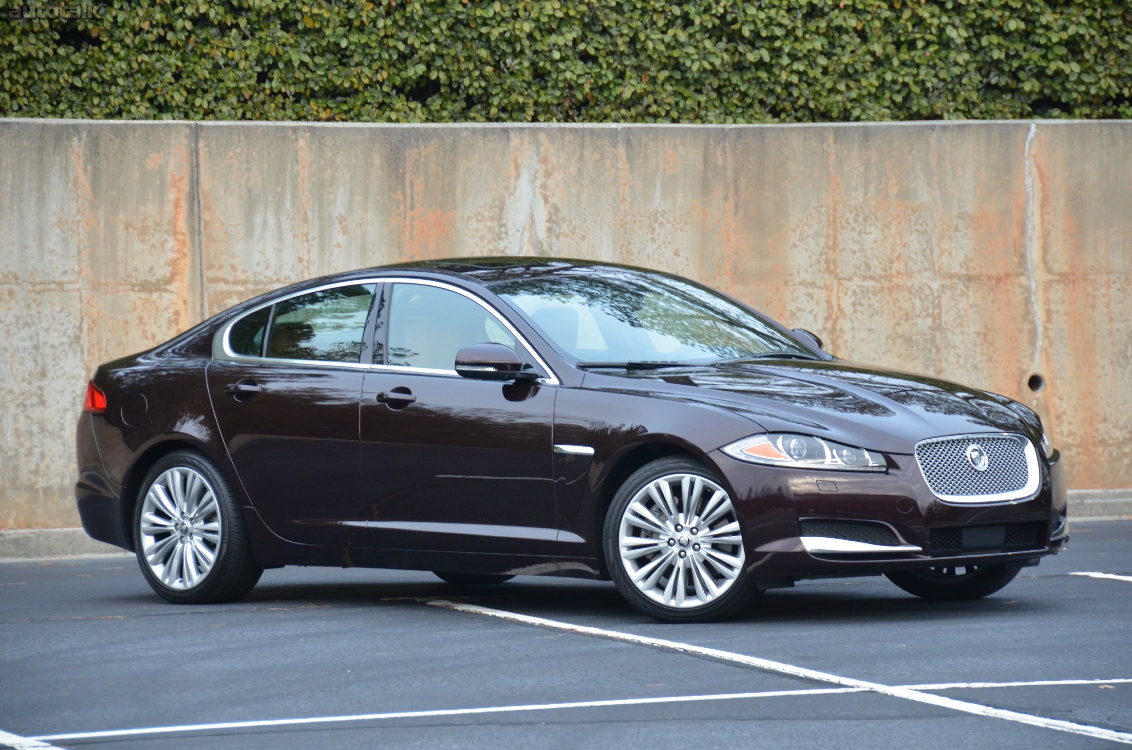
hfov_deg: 11.4
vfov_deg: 7.6
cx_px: 566
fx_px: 5648
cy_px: 375
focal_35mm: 180
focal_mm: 120
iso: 1600
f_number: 5.3
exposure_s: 1/100
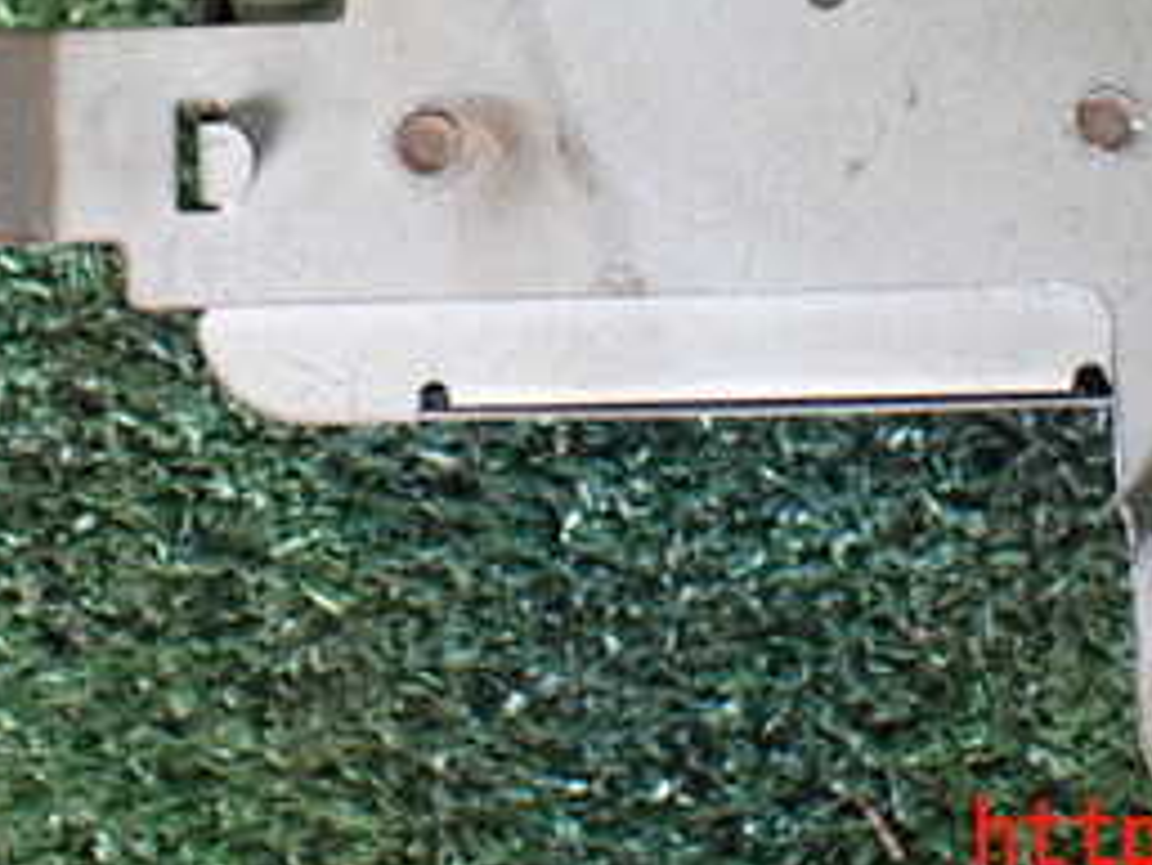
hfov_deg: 27.7
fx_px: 2331
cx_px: 641
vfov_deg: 20.0
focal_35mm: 70
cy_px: -112
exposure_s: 1/125
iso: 500
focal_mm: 5.4
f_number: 2.3
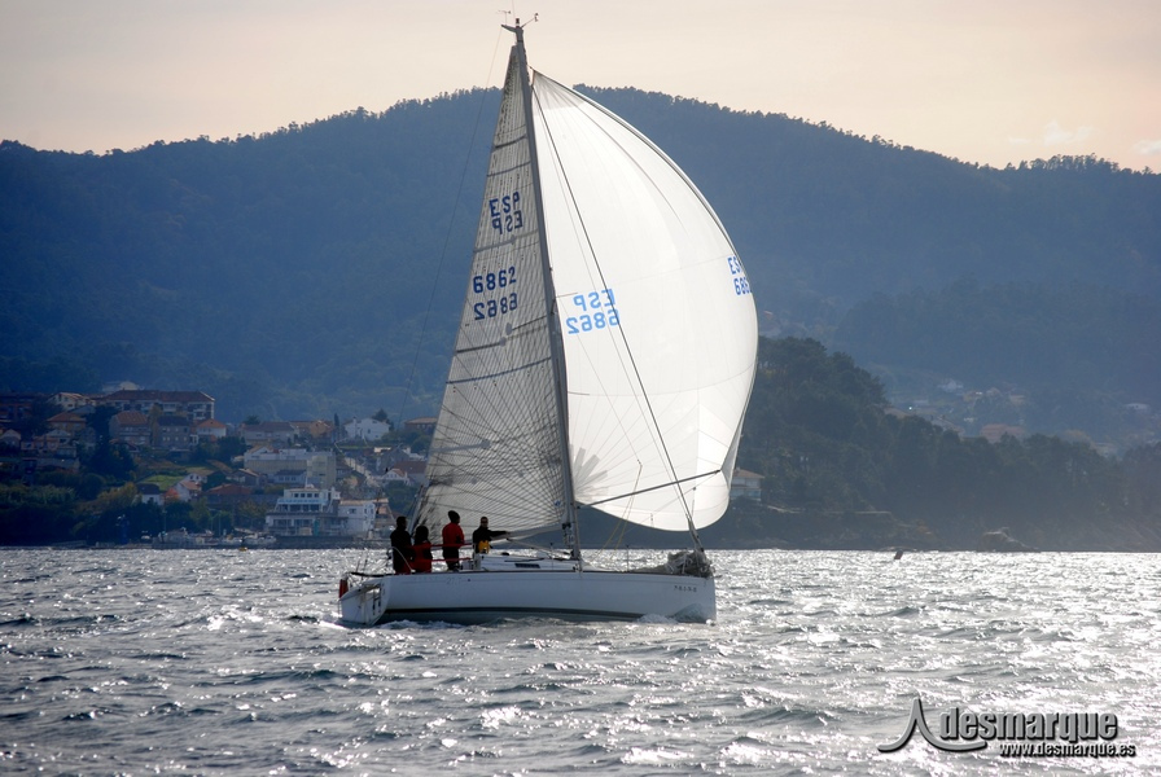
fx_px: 6055
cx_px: 580
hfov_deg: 11.0
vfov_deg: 7.3
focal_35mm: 188
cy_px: 388
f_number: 6.3
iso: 100
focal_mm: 125
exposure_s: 1/640
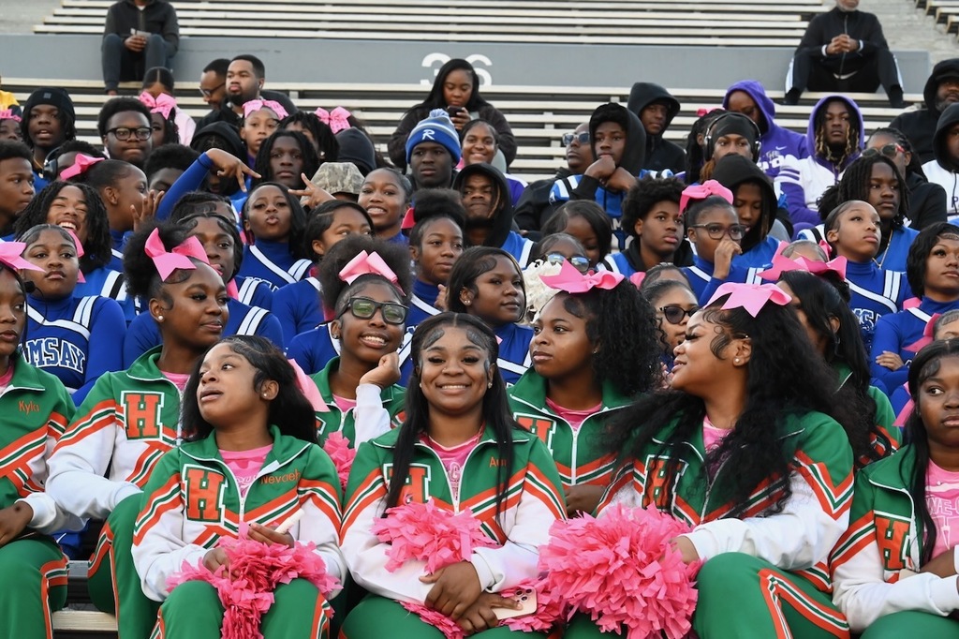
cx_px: 480
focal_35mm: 120
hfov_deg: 17.1
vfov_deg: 11.4
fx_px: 3195
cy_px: 320
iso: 4000
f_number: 14
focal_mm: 120
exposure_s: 1/400
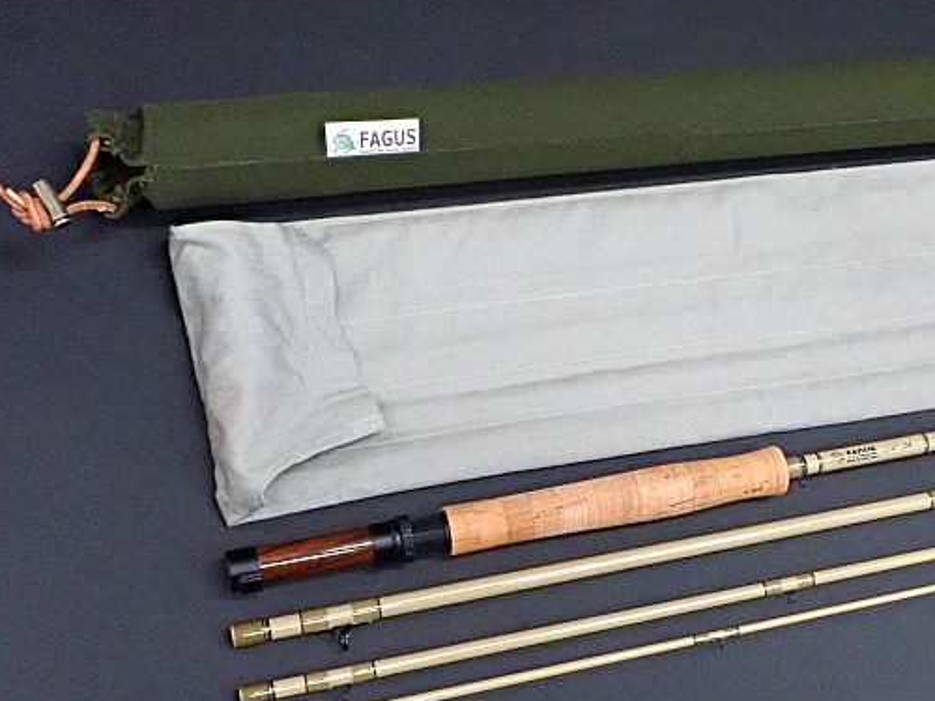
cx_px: 698
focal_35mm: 48
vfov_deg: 30.2
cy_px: 383
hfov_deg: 38.7
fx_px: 1297
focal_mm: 5.5
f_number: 3.2
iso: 800
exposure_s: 1/50
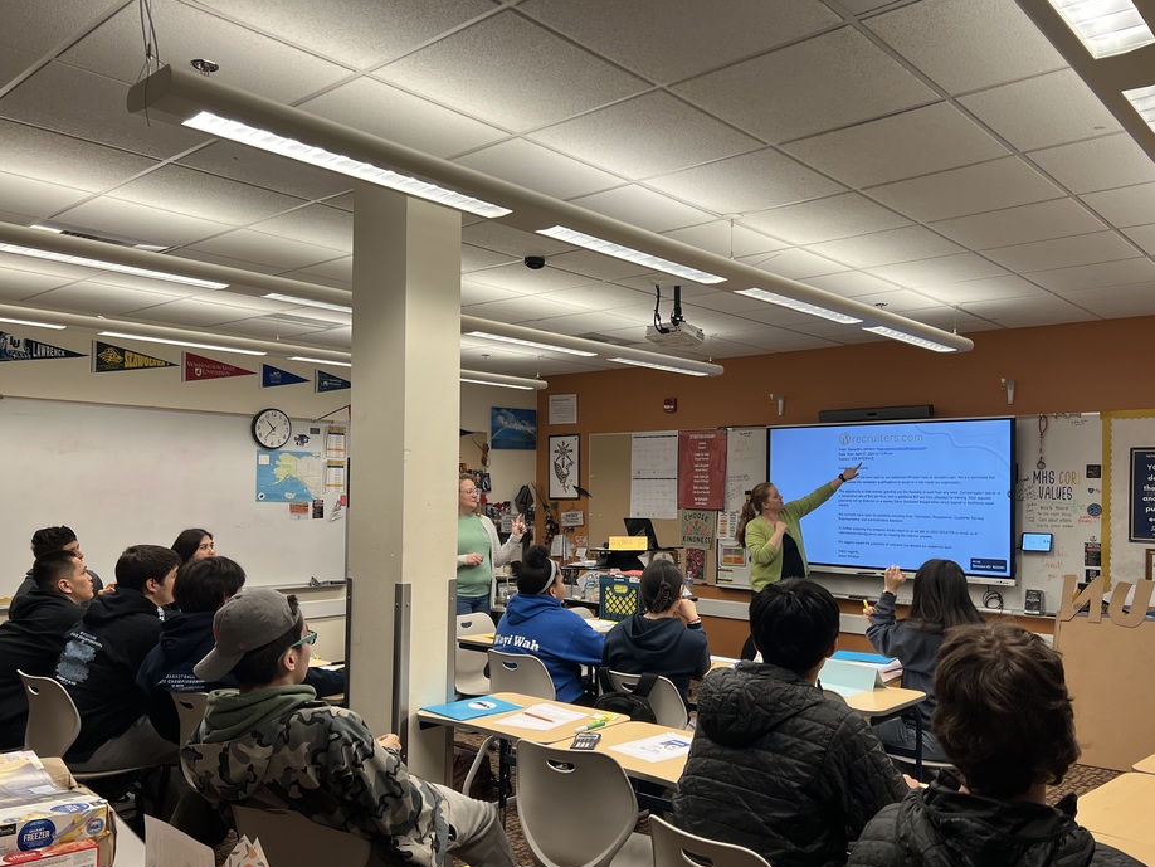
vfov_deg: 48.2
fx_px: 968
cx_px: 623
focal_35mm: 29
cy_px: 481
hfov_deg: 61.6
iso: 80
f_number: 1.5
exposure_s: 1/120
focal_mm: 5.7
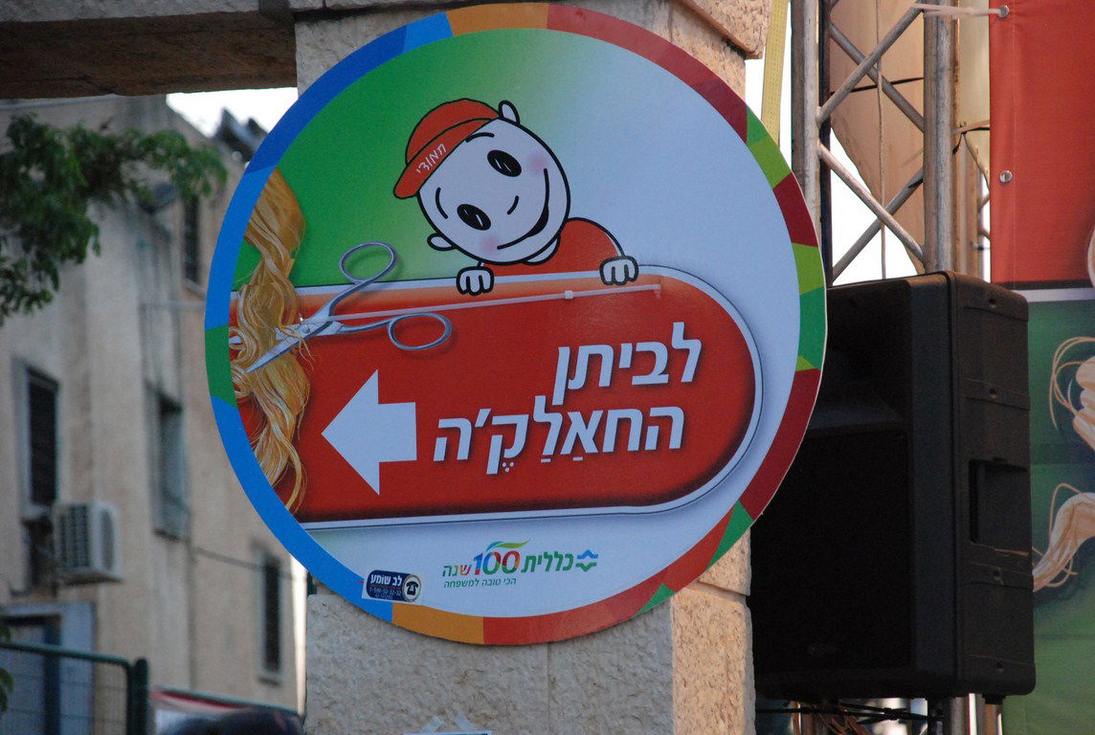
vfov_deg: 7.4
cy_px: 368
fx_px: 5715
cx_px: 548
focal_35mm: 188
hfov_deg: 10.9
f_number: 5.6
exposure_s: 1/125
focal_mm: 125
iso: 1600
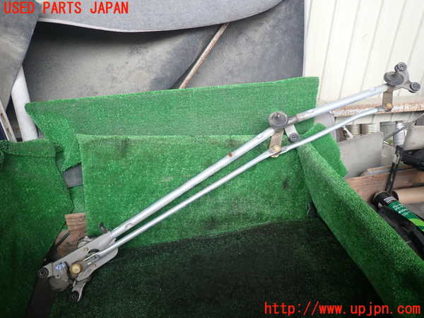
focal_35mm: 25
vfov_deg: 54.9
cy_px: 159
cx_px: 212
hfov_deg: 69.4
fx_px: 306
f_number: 2
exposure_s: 1/100
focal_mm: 4.5
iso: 100
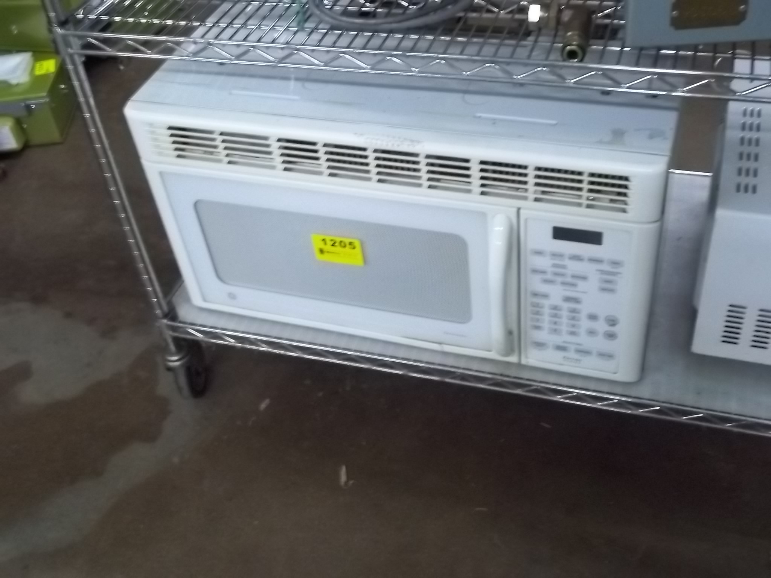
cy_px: 289
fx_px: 869
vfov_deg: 36.8
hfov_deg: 47.9
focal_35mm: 39
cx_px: 386
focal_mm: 7.1
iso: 332
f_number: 3.2
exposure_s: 1/8
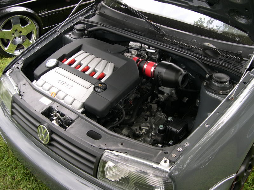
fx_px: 279
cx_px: 127
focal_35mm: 38
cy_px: 95
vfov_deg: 37.7
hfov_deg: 49.0
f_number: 2.8
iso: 100
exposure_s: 1/179
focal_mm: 8
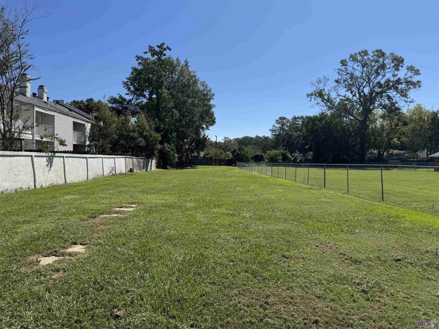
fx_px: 304
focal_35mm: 24
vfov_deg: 56.8
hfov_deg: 71.6
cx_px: 220
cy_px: 164
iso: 80
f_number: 1.78
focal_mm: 6.76
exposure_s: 1/5348
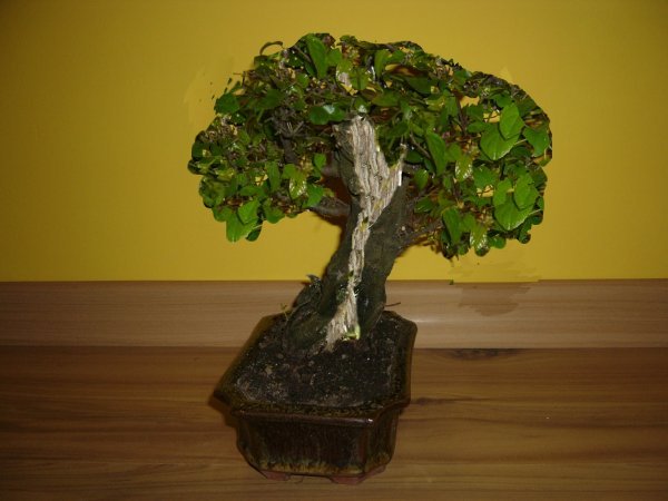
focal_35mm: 35
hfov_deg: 52.6
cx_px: 334
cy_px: 250
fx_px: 675
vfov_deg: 40.7
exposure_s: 1/60
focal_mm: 5.8
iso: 100
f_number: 2.8
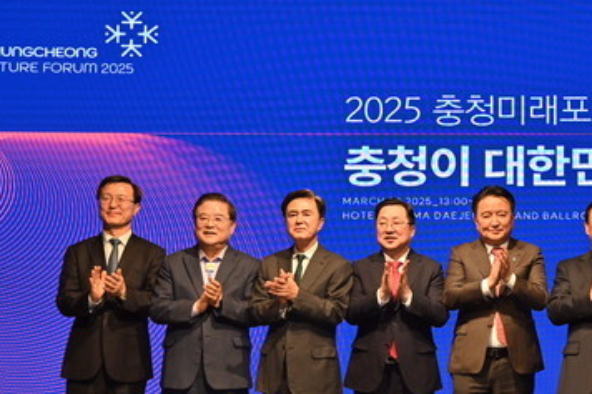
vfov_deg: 16.8
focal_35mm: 81
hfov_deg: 24.7
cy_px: 248
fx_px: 1331
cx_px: 461
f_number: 6.3
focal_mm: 48
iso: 1000
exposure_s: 1/250
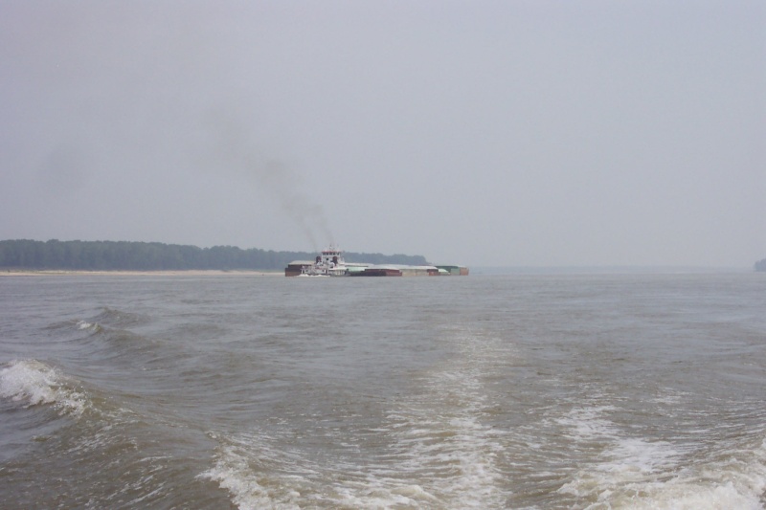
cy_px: 255
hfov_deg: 18.0
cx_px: 383
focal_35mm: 114
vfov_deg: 12.0
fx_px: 2425
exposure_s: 1/350
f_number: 8
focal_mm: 24
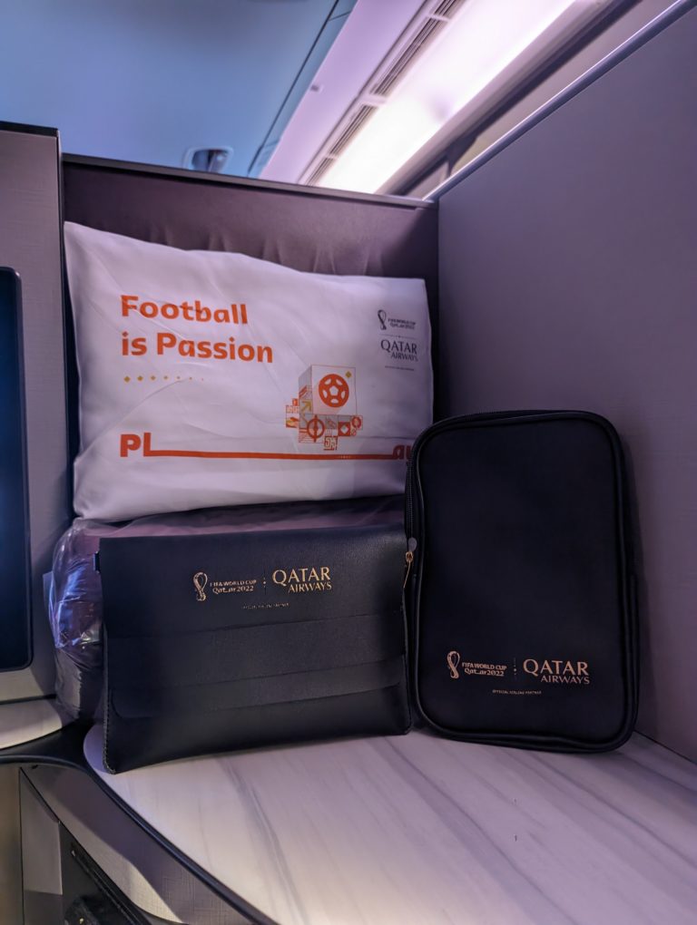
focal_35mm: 24
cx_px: 348
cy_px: 462
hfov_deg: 56.9
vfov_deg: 71.5
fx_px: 643
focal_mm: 6.81
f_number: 1.85
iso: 109
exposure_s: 1/9.37
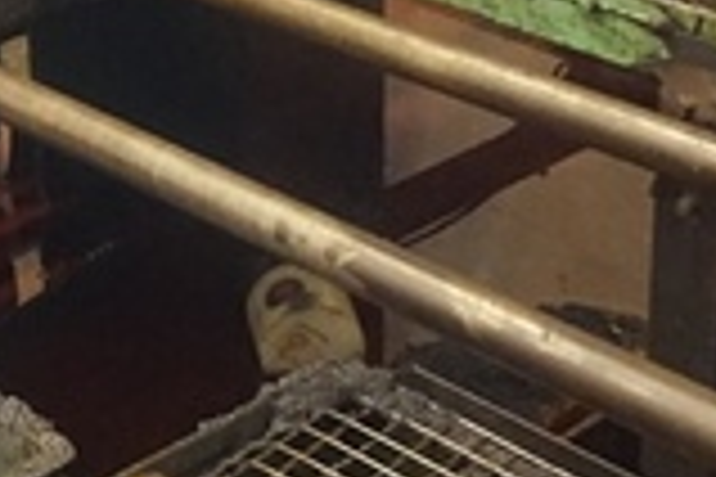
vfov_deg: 12.4
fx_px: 2168
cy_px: -45
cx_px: -97
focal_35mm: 109
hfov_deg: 18.0
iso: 3200
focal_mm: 16
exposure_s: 1/60
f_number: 3.5
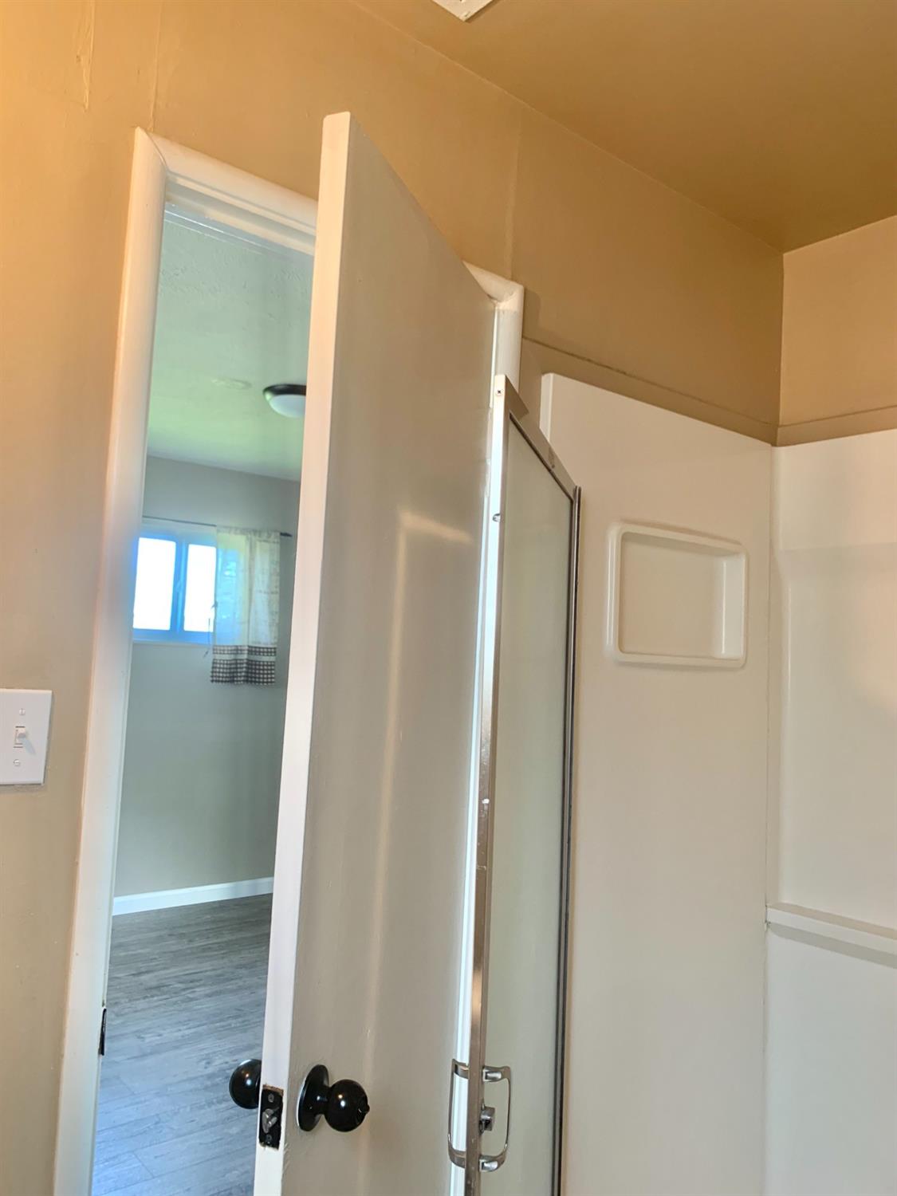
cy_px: 598
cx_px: 448
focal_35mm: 26
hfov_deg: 53.1
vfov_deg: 67.3
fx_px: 898
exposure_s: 1/60
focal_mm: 4.25
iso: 100
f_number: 1.8
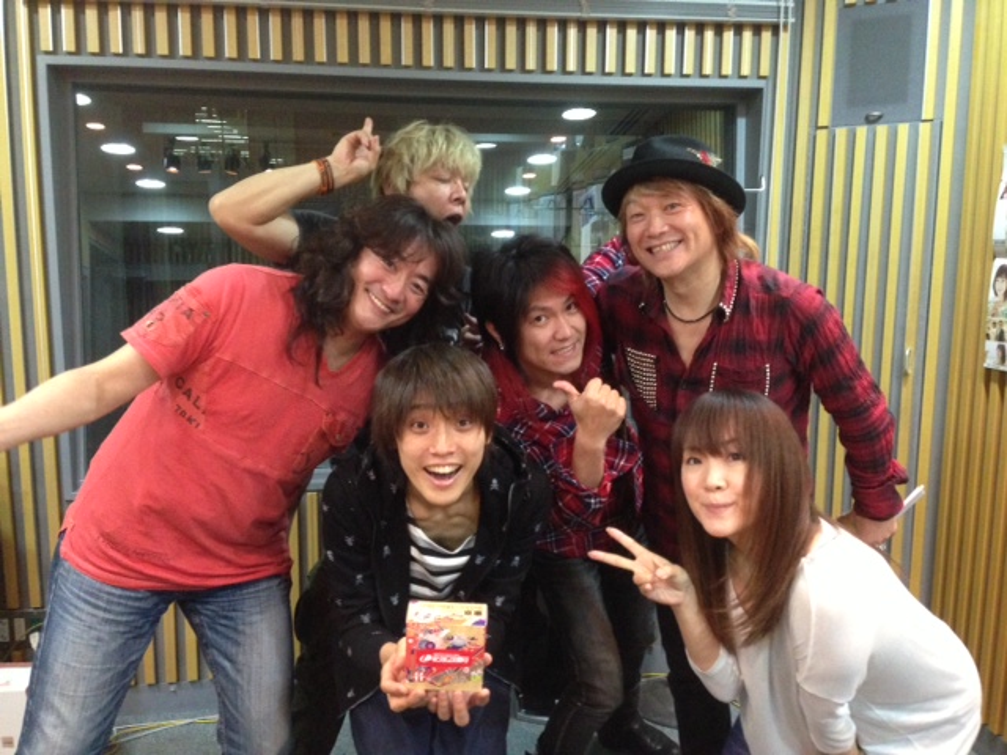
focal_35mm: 33
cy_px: 378
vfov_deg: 42.9
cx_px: 504
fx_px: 960
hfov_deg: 55.4
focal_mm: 4.13
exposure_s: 1/20
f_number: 2.4
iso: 400
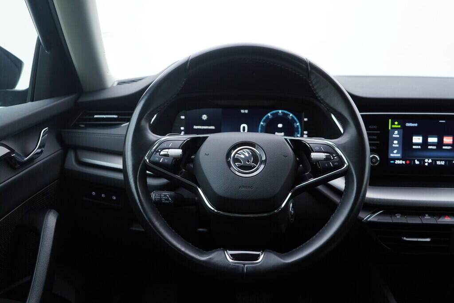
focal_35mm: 36
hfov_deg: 53.1
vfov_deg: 36.9
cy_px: 152
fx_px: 454
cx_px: 227
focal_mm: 24
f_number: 2.8
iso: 125
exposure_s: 1/40
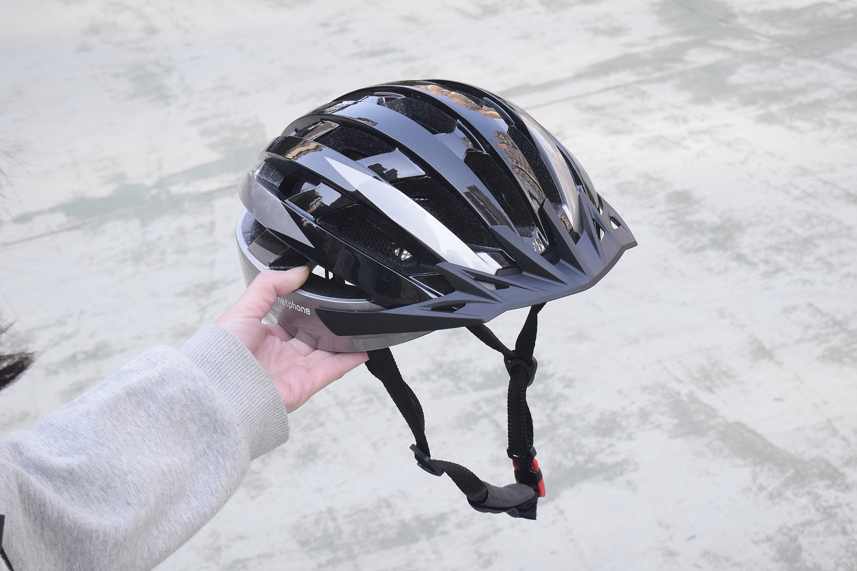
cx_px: 428
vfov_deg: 16.6
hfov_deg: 24.6
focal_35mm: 82
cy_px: 286
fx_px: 1964
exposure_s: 1/640
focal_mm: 55
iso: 3200
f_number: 13
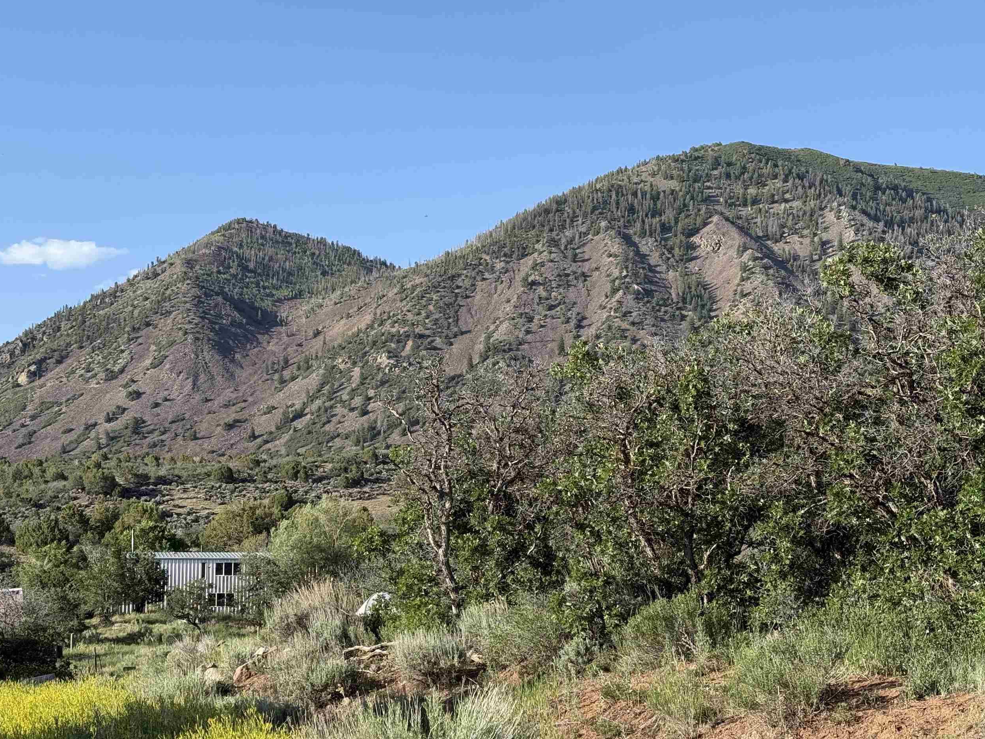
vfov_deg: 24.8
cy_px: 444
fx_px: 1679
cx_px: 527
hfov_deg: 32.7
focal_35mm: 59
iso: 64
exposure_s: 1/2033
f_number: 1.78
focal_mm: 6.76
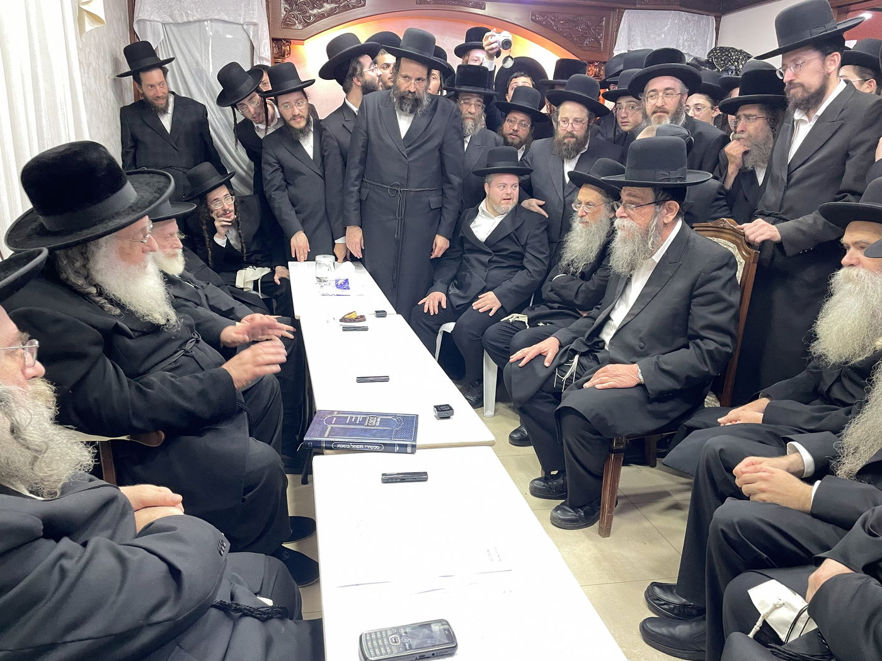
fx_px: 662
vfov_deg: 53.1
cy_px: 330
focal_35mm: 26
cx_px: 441
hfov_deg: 67.3
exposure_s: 1/50
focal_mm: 4.2
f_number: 1.6
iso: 160
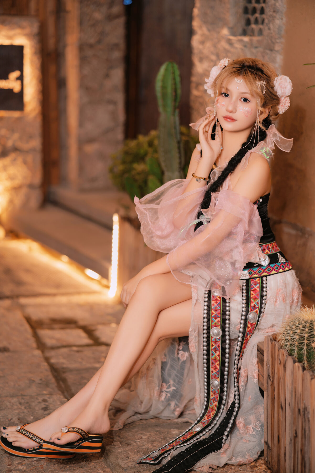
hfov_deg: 16.1
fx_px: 1116
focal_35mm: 85
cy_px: 236
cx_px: 158
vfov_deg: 23.9
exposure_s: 1/100
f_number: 1.8
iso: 400
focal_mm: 85
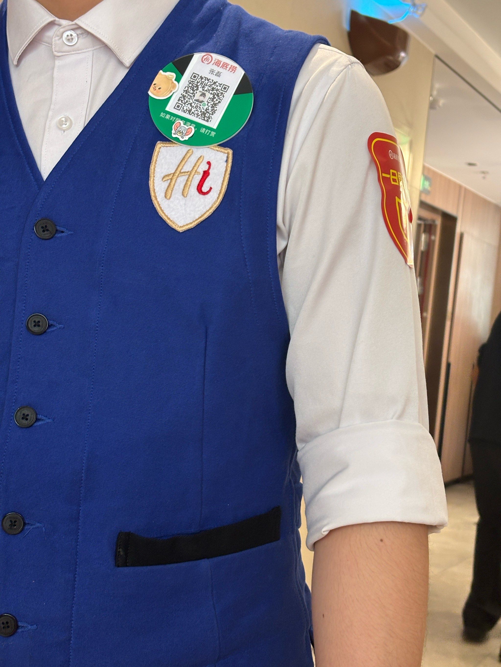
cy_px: 334
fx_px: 1003
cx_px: 250
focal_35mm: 52
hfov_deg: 28.0
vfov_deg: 36.8
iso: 80
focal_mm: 5.96
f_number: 1.6
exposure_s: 1/50
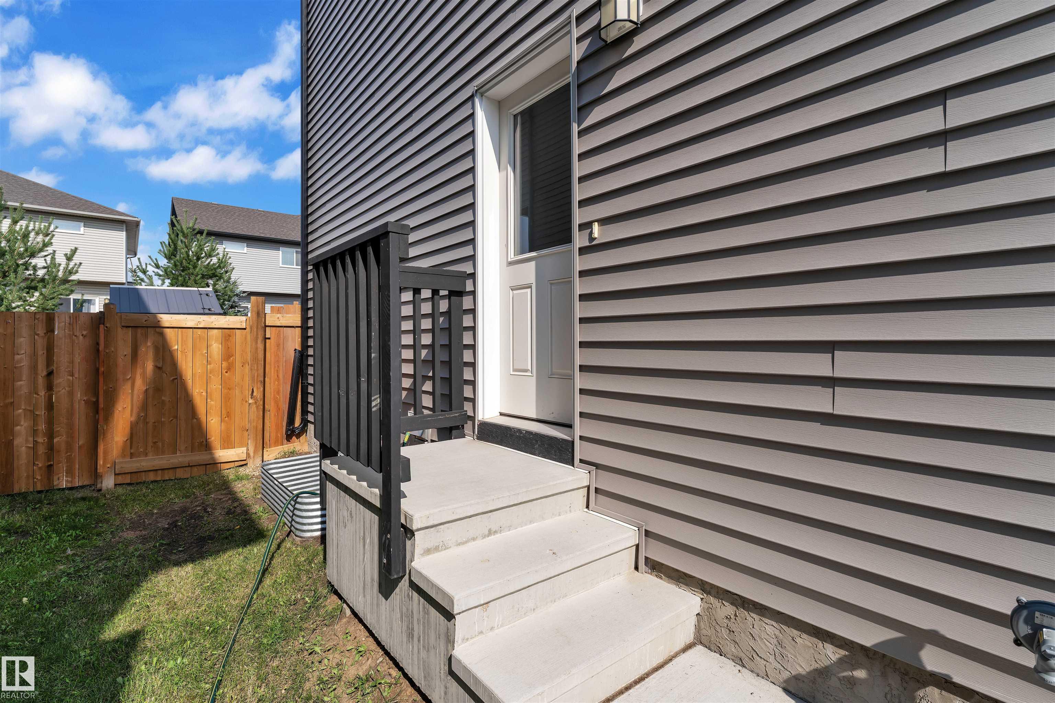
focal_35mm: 17
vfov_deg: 71.7
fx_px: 486
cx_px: 528
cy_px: 352
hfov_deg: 94.6
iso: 160
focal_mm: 16.6
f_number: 8
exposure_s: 1/500
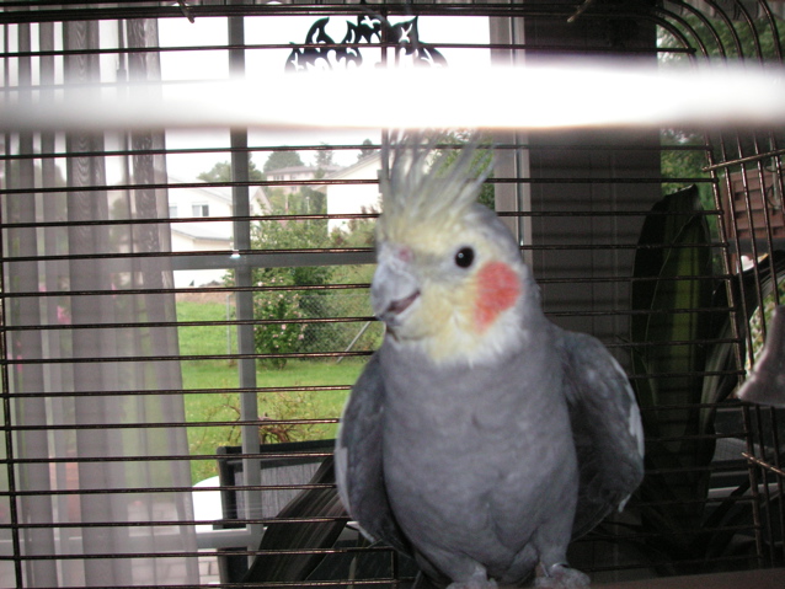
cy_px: 294
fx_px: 862
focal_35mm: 38
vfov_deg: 37.7
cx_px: 392
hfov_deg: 49.0
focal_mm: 6.3
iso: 160
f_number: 3.3
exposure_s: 1/45
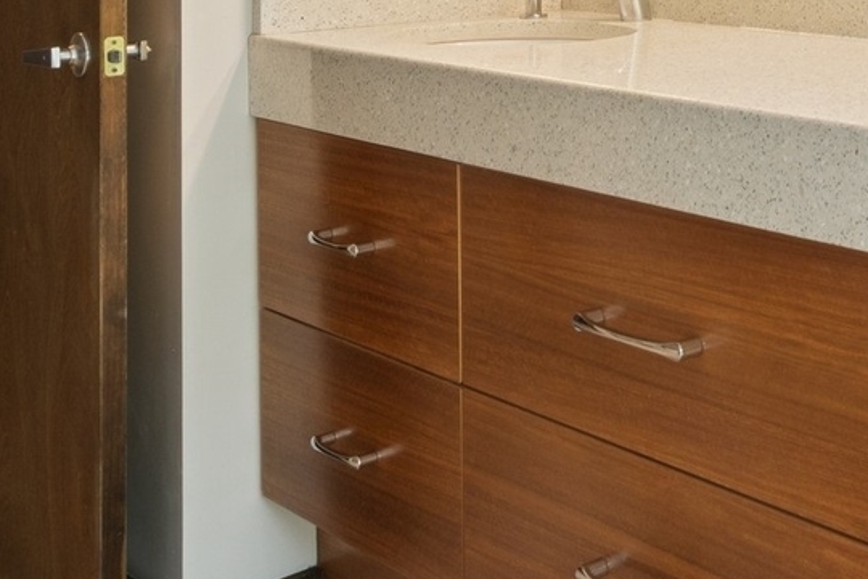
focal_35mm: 54
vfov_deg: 22.9
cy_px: -130
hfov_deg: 29.6
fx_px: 1302
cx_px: 1128
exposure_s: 1/20
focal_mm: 12
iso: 200
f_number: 8
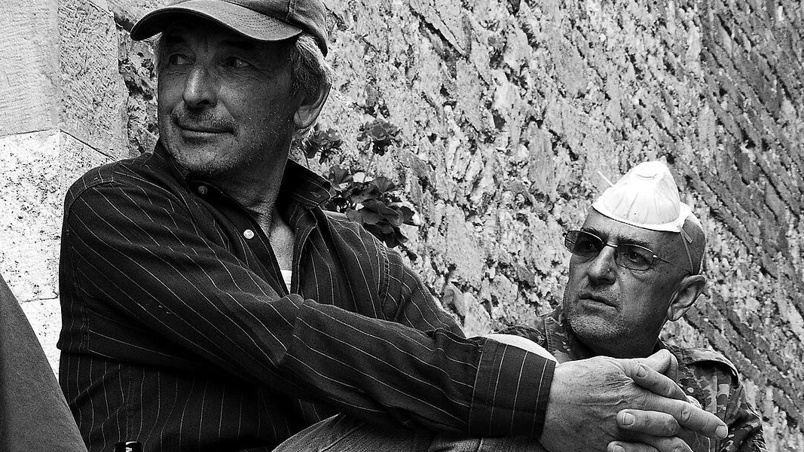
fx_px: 2110
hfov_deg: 20.6
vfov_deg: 12.2
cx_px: -58
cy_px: 360
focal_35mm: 99
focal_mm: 28
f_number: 7.1
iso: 400
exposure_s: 1/125
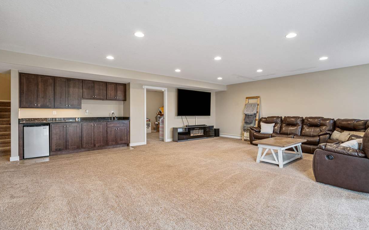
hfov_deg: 94.4
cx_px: 189
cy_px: 115
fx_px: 171
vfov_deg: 68.0
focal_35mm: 17
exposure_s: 1/8
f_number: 8
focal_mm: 16
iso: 400
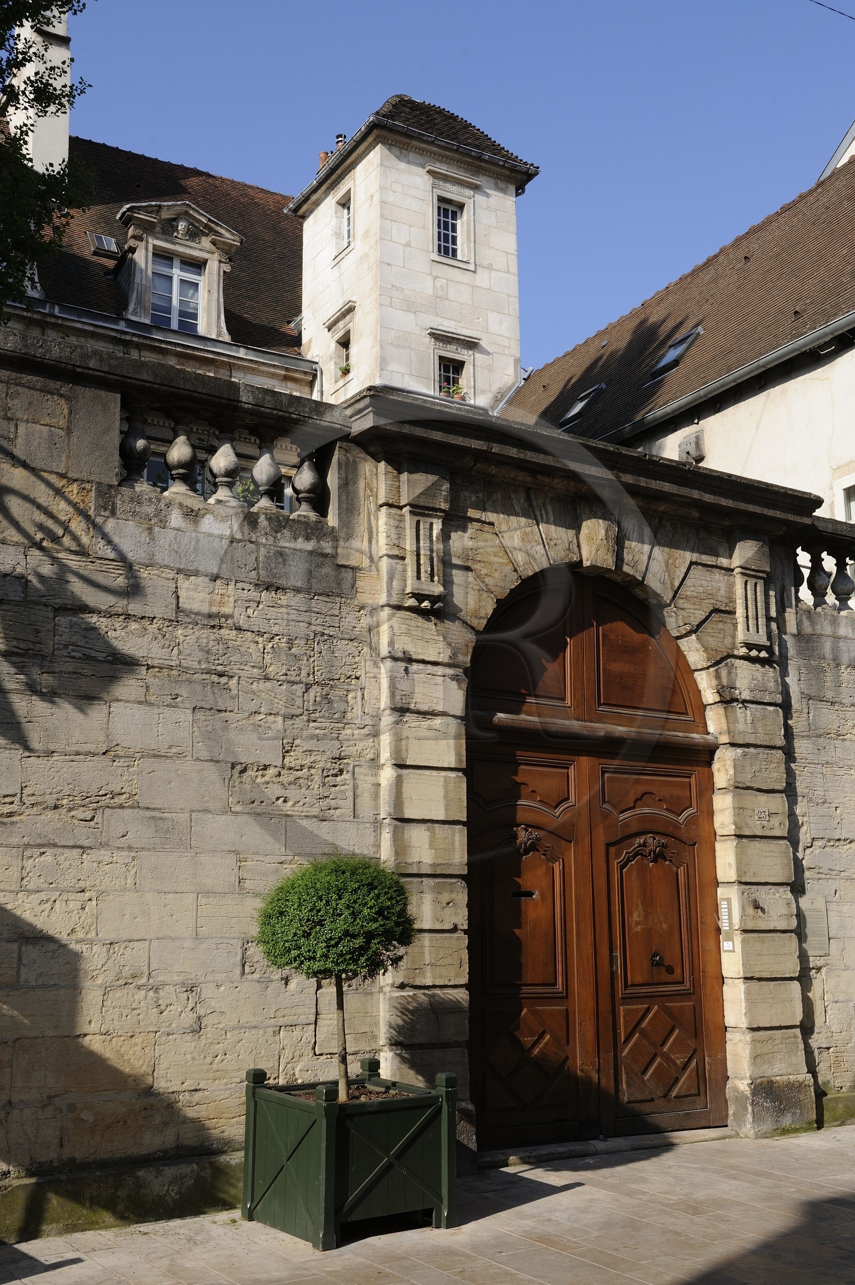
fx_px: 1356
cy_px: 642
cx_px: 428
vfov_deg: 50.7
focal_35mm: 38
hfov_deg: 35.0
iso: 200
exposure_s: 1/160
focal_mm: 38
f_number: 13
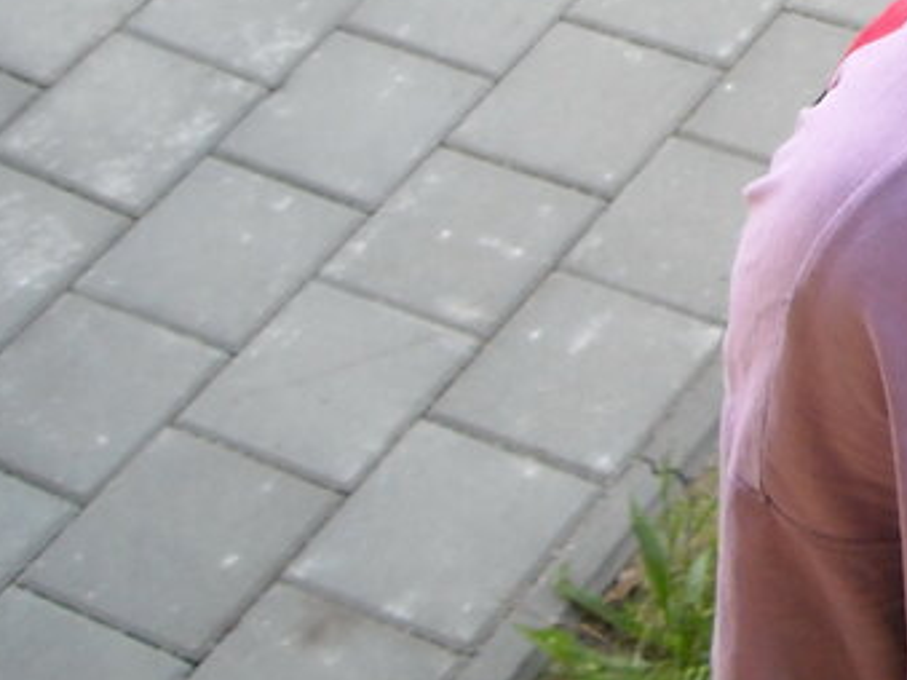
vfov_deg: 11.5
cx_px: 1501
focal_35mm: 124
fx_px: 3248
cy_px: -313
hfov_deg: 14.4
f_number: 2.8
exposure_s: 1/60
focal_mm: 5.7
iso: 77
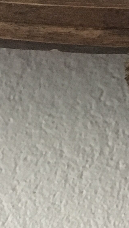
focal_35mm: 112
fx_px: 681
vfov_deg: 18.9
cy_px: 48
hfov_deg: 10.0
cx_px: 262
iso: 640
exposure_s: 1/17
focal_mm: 4.15
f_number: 2.2
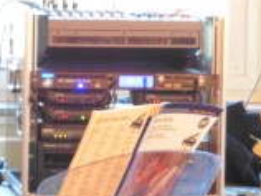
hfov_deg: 5.7
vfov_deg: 4.3
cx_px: 12
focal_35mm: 348
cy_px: 177
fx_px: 2628
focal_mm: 25.9
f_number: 5.4
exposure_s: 1/13
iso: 800
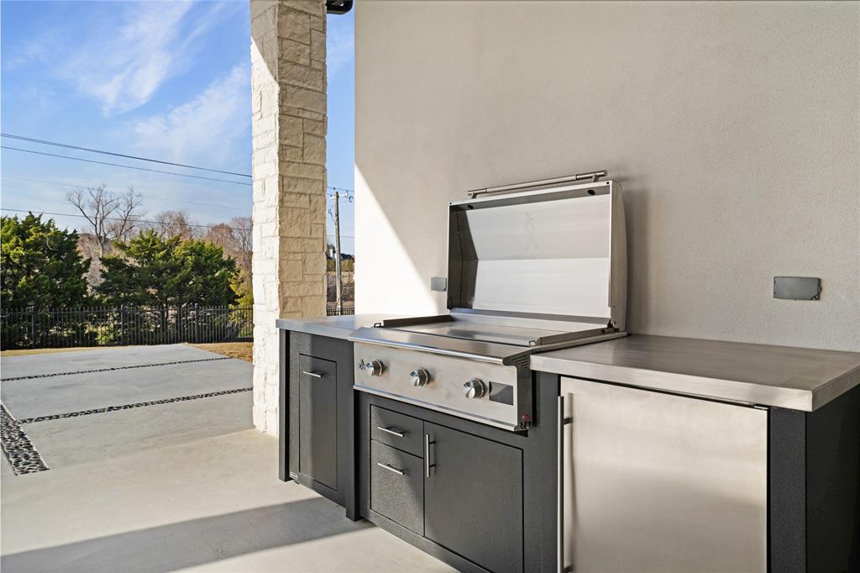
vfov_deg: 53.1
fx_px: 573
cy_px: 286
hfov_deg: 73.8
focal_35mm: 24
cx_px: 430
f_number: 9
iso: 500
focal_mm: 24
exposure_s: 1/1000
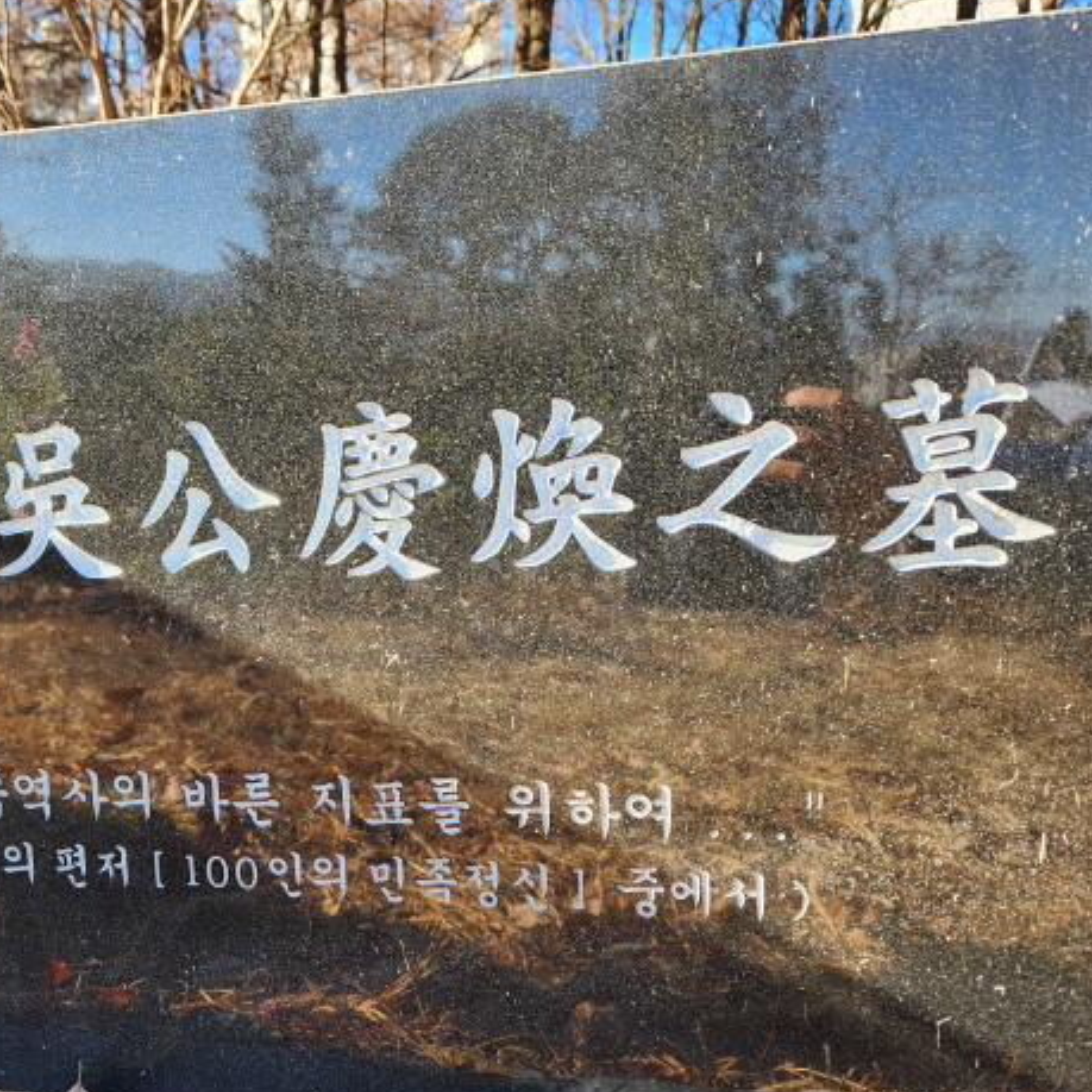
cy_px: 589
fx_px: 1106
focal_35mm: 31
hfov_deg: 51.7
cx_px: 381
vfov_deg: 52.5
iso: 20
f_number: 1.8
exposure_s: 1/170
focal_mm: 5.4
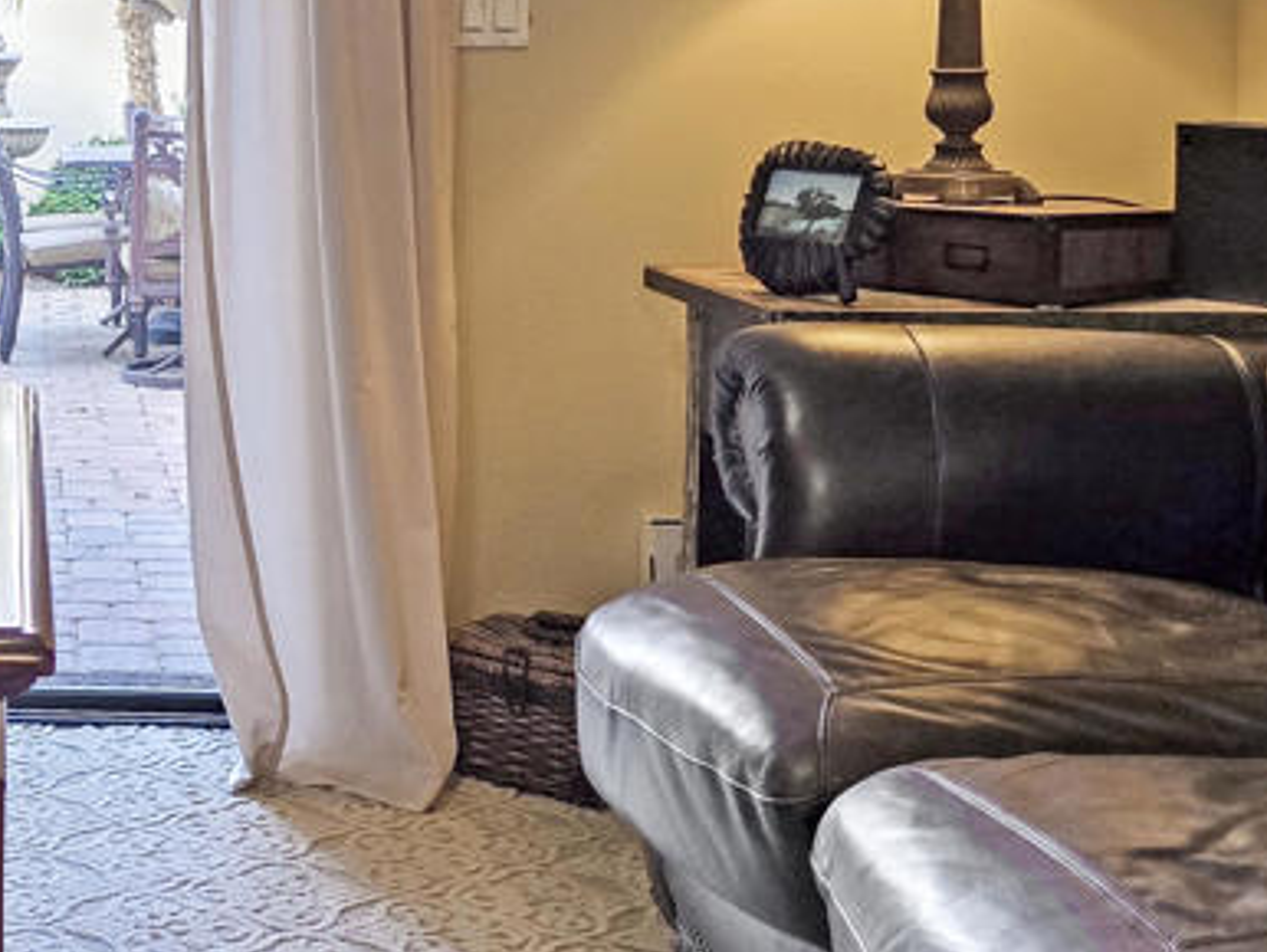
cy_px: 325
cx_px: -102
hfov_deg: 28.9
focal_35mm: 61
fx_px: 2234
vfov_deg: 24.0
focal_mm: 6.3
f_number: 1.7
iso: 160
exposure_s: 1/120
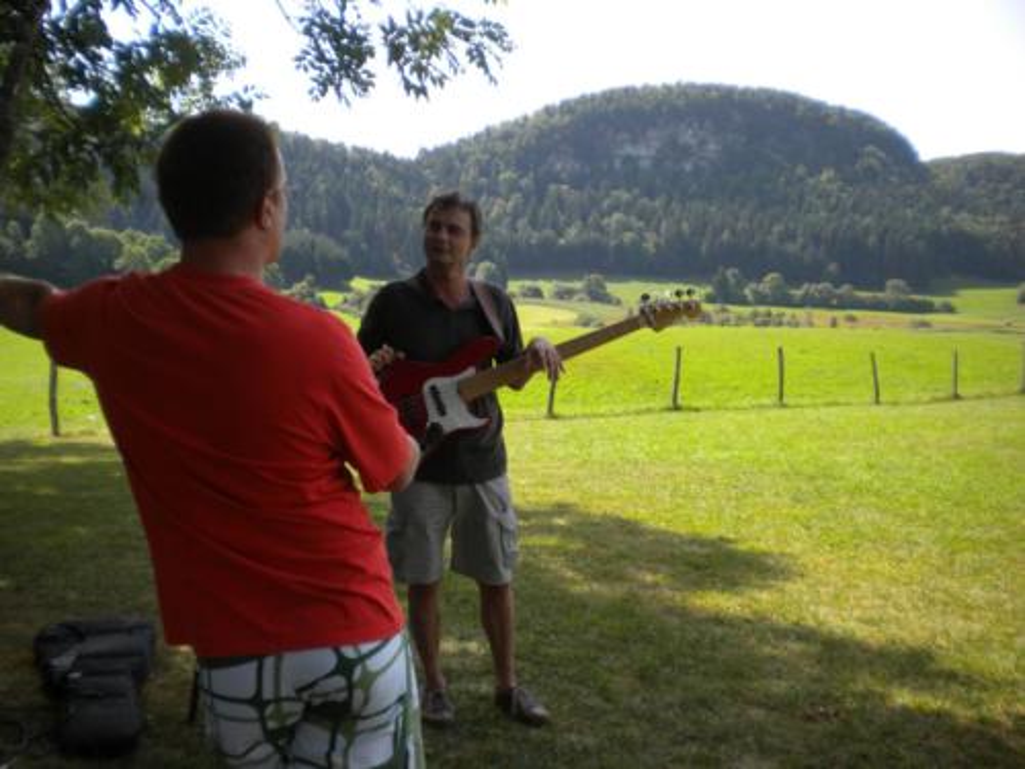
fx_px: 1036
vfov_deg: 40.7
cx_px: 512
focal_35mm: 35
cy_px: 384
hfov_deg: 52.6
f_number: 3.1
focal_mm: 6.3
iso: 97
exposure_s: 1/510
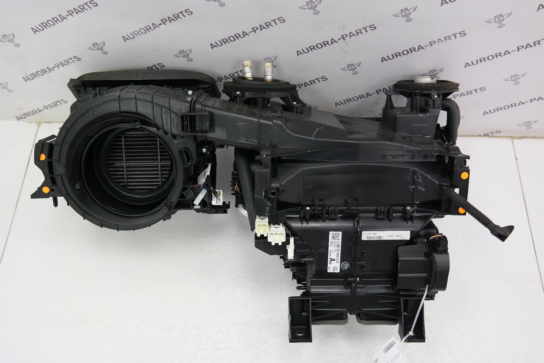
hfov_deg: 57.2
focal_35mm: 33
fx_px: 499
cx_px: 272
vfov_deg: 40.0
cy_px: 182
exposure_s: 1/40
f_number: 4
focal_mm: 22
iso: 400
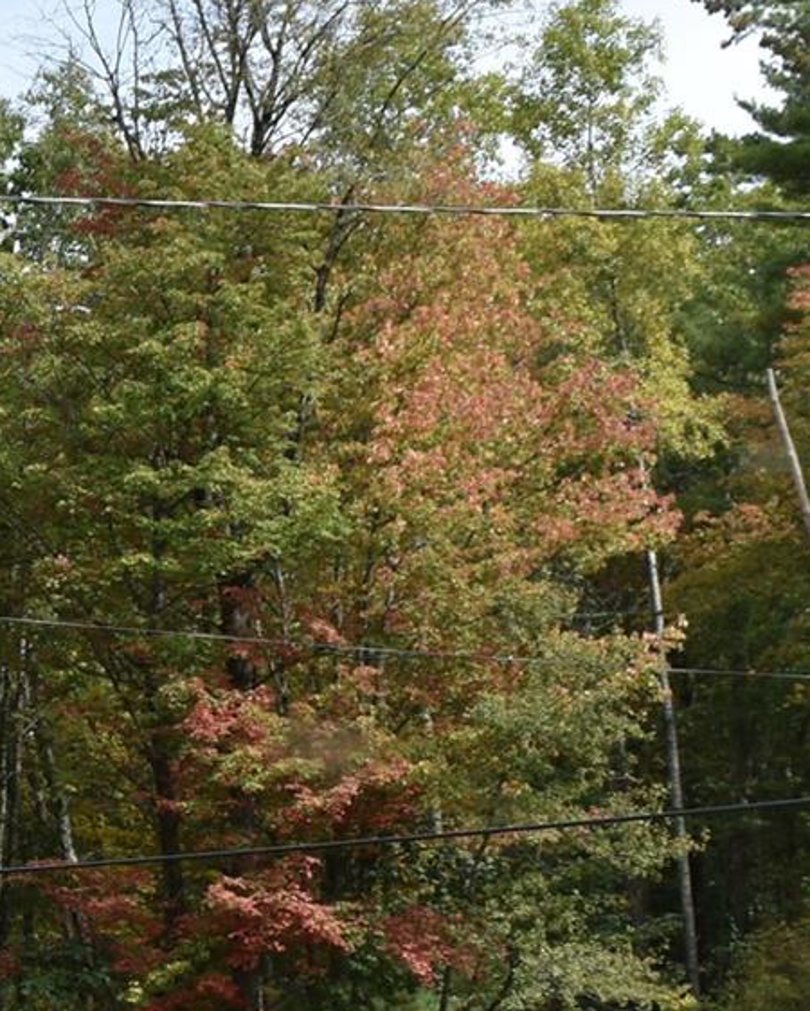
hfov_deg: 13.7
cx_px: -293
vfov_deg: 17.6
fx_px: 3226
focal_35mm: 108
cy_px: 848
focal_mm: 21
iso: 160
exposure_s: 1/250
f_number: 8
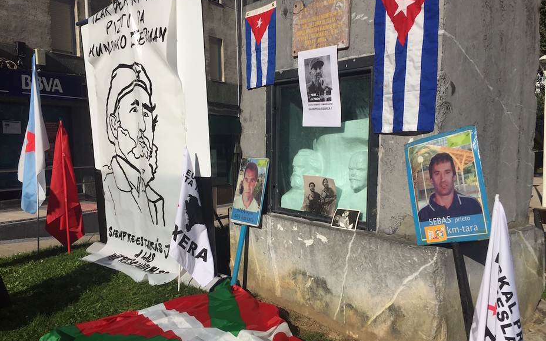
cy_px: 170
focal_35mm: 31
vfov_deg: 40.6
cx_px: 275
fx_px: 461
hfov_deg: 61.2
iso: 32
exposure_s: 1/5650
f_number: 2.2
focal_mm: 4.15
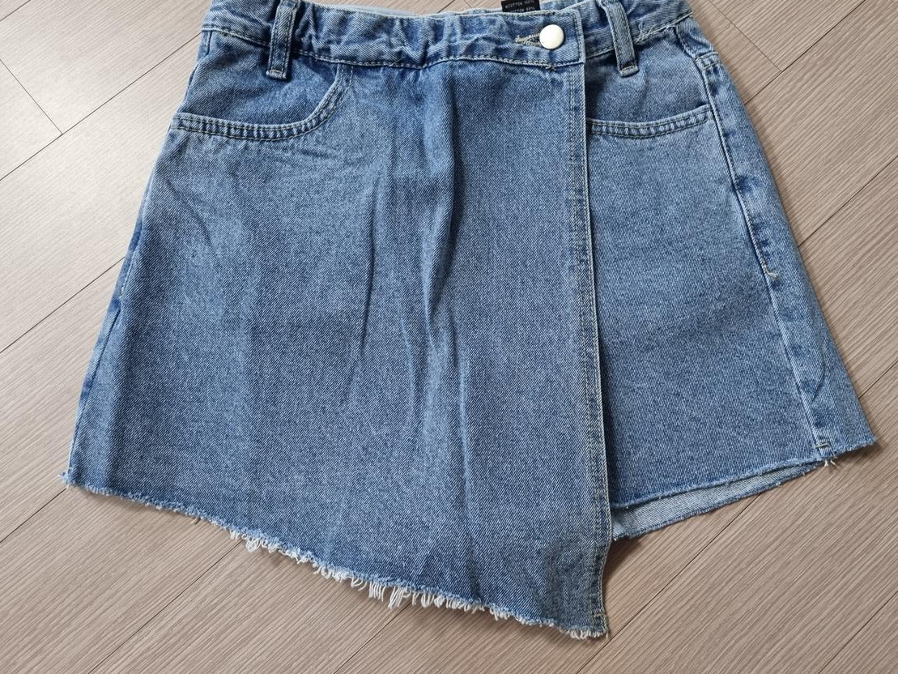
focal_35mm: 30
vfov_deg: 46.8
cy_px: 318
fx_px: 778
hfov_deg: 59.9
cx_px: 487
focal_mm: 5.4
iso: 250
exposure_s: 1/40
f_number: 1.8
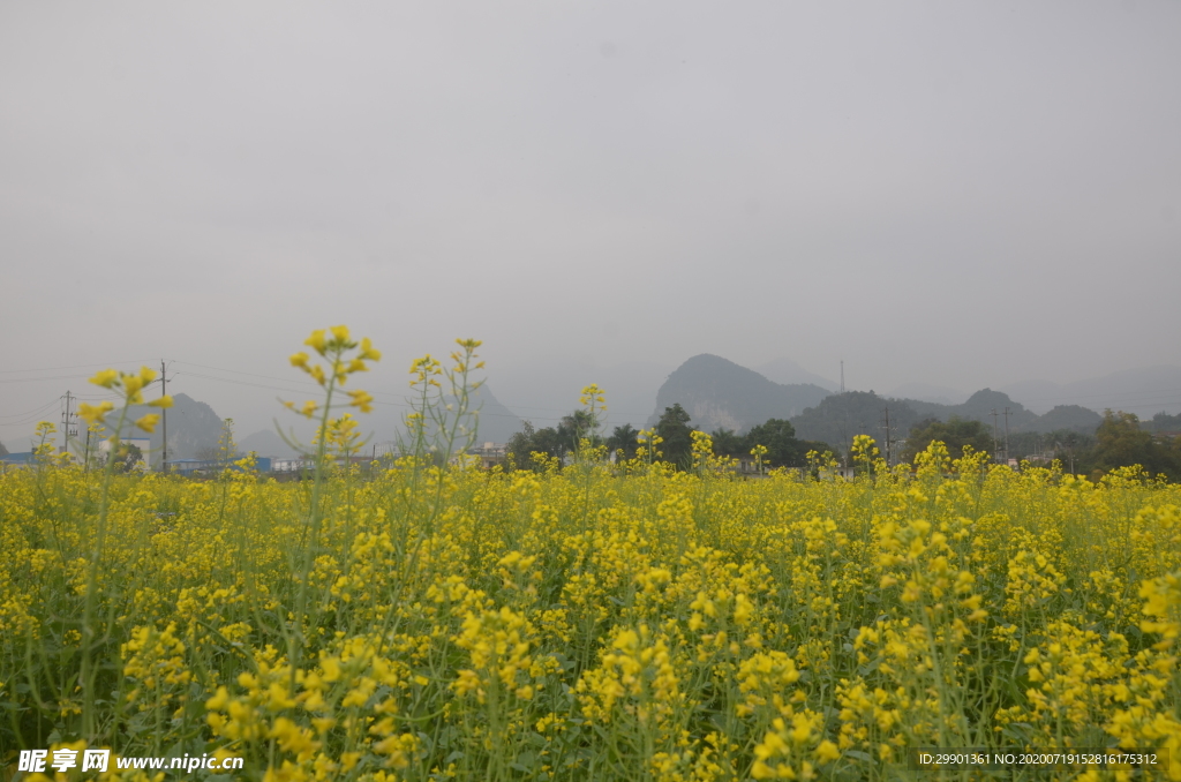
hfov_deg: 67.5
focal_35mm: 27
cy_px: 391
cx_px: 590
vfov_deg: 47.7
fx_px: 884
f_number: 8
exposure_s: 1/200
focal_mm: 18
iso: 100
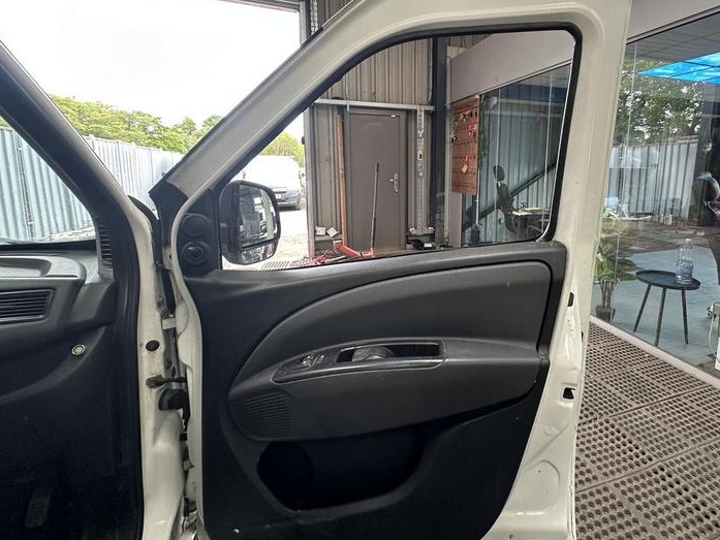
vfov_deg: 71.0
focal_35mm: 18
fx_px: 374
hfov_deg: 86.8
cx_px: 426
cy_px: 221
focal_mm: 2.22
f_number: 2.2
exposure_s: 1/99
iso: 160
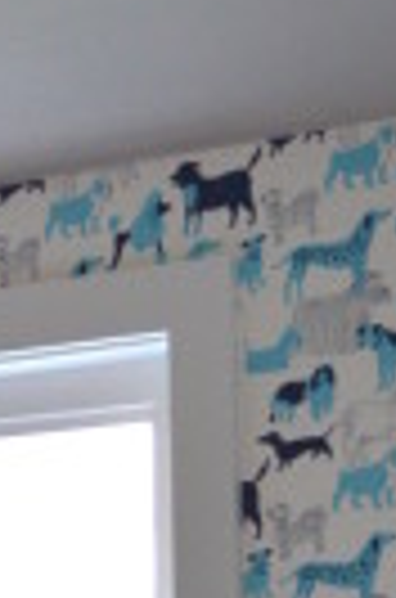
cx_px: 7
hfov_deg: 11.1
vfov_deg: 16.0
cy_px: 773
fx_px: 2023
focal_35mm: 122
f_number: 3.5
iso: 400
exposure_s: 1/60
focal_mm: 18
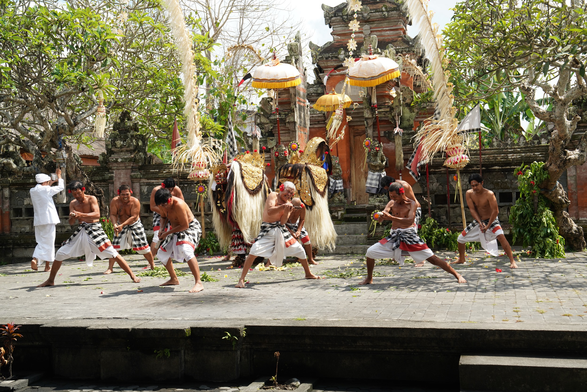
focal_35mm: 47
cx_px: 294
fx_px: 766
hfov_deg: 41.9
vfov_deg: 28.7
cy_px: 196
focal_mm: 47
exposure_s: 1/250
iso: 400
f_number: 7.1
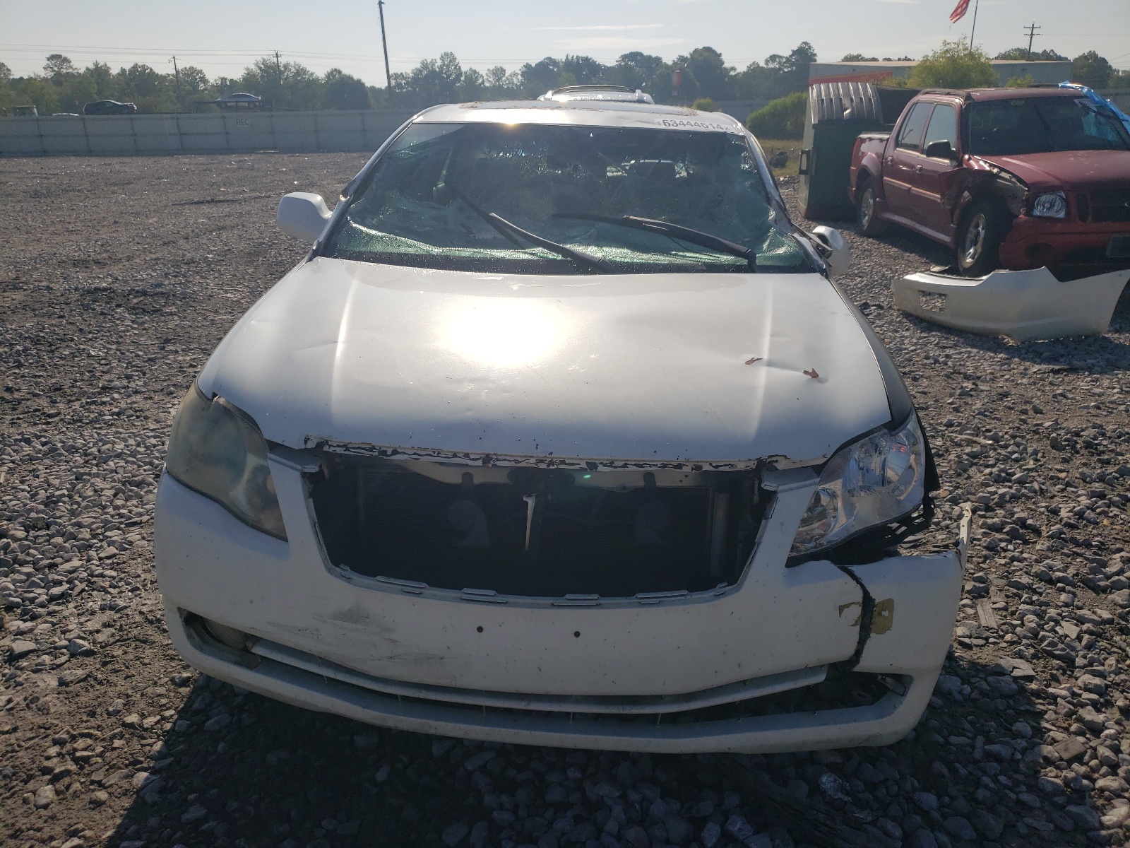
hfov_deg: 67.3
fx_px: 849
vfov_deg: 53.1
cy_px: 424
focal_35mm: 26
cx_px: 565
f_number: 1.5
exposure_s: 1/10000
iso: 50
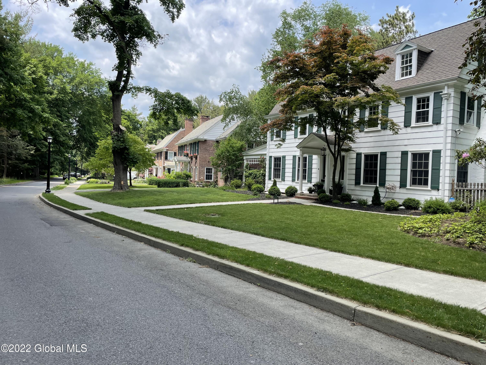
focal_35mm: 26
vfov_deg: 53.1
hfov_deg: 67.3
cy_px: 182
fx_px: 365
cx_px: 243
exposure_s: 1/1114
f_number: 1.6
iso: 32
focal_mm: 4.2
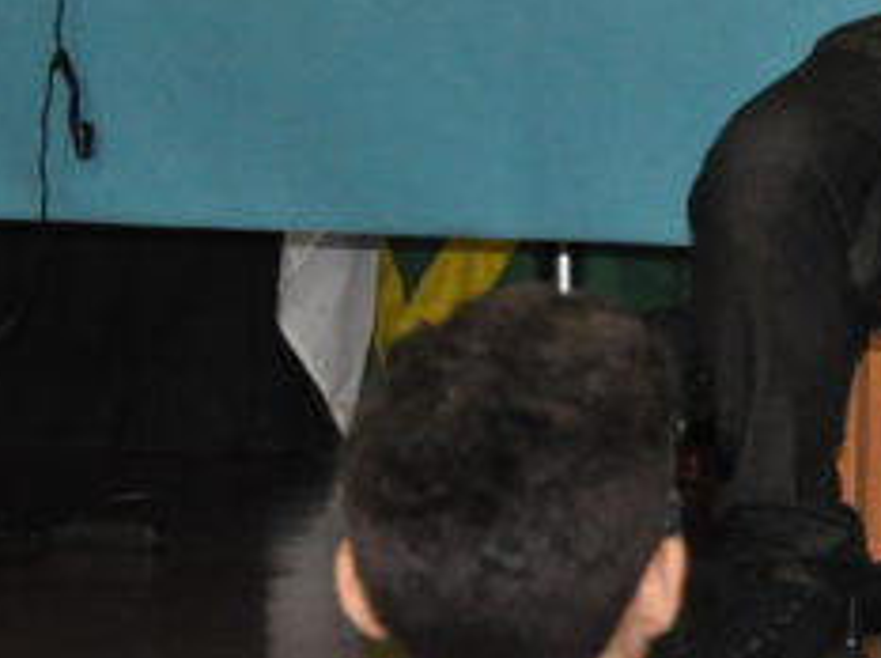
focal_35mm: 333
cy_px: -132
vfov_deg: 4.4
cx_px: 1119
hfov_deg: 5.9
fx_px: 8462
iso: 1600
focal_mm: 70
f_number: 5.3
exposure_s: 1/60
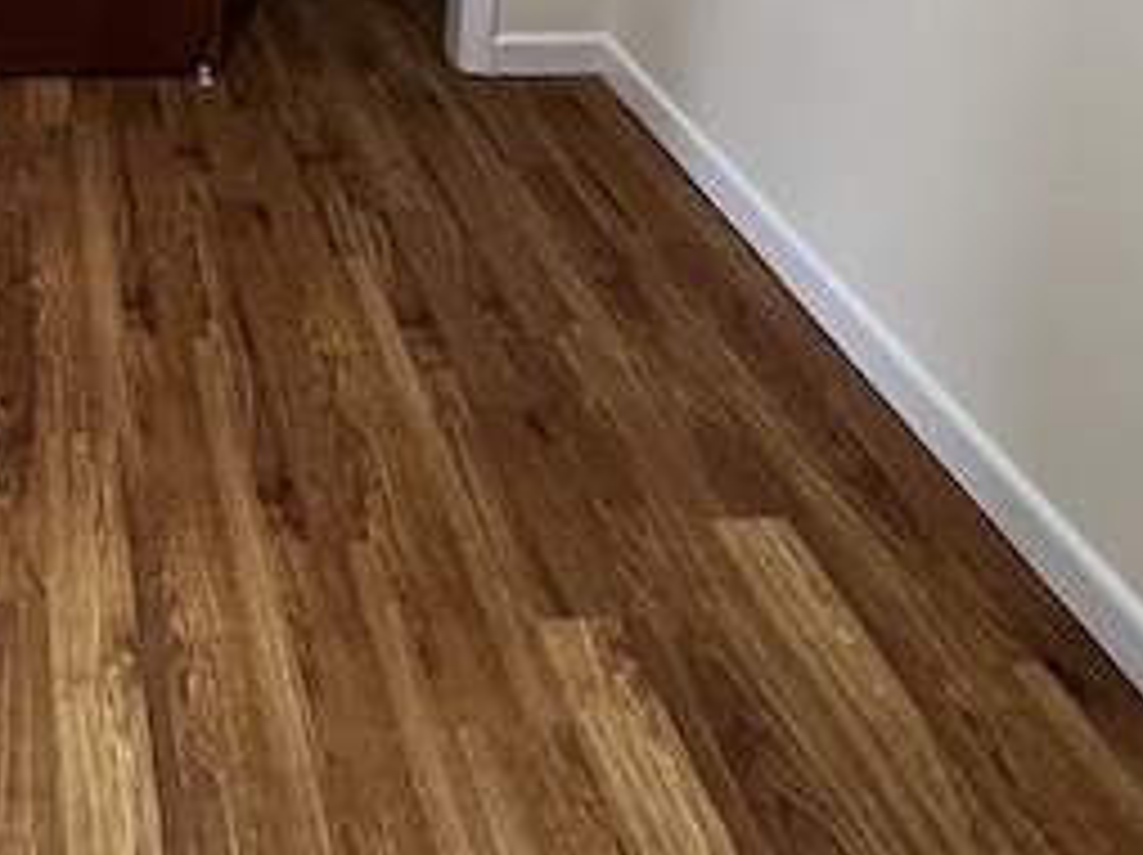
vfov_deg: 26.7
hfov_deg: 40.9
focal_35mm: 41
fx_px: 1353
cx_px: 40
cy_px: -382
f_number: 1.8
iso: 320
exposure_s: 1/60
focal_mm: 1.57
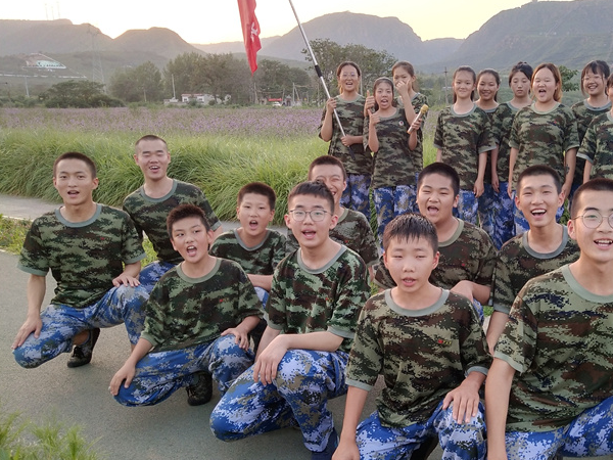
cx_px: 405
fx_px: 708
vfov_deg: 35.9
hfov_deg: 46.1
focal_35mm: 40
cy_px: 261
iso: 119
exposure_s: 1/100
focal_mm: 3.95
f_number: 1.8
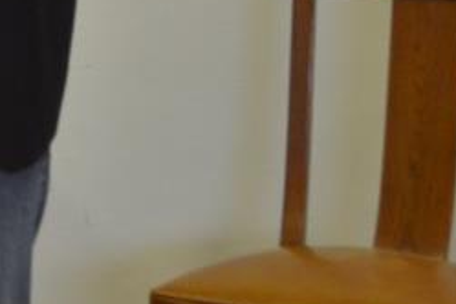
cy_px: -289
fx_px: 3521
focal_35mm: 278
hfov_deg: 7.0
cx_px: -588
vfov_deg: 4.9
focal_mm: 40
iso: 640
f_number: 5.3
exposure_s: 1/60
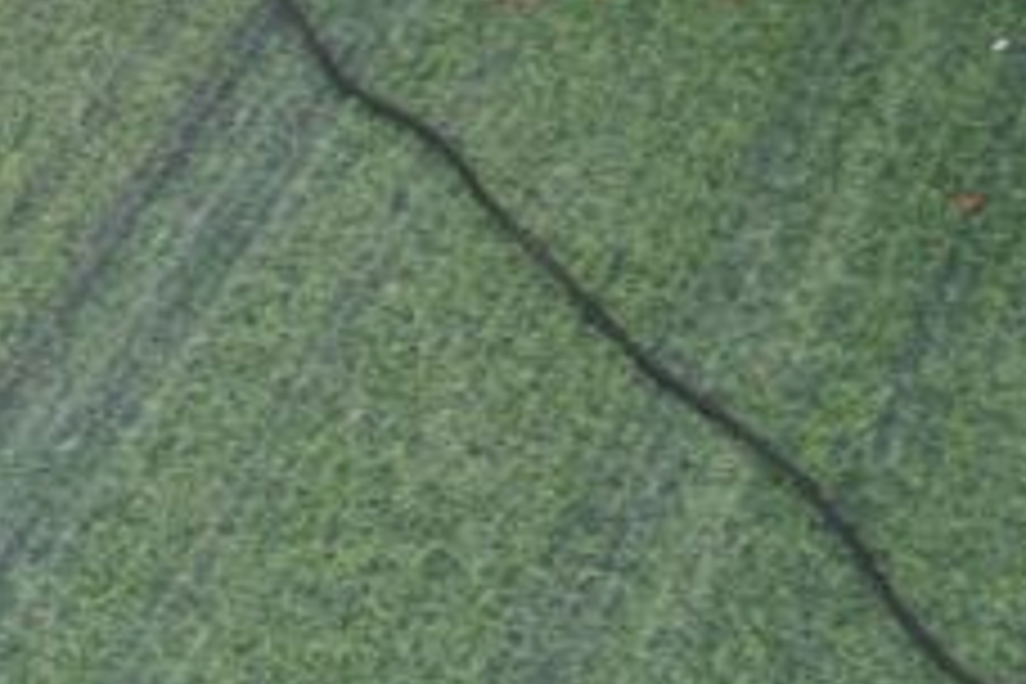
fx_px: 3078
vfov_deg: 12.1
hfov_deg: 18.8
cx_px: 266
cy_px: -358
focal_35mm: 108
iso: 100
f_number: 4.5
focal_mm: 16
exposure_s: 1/50
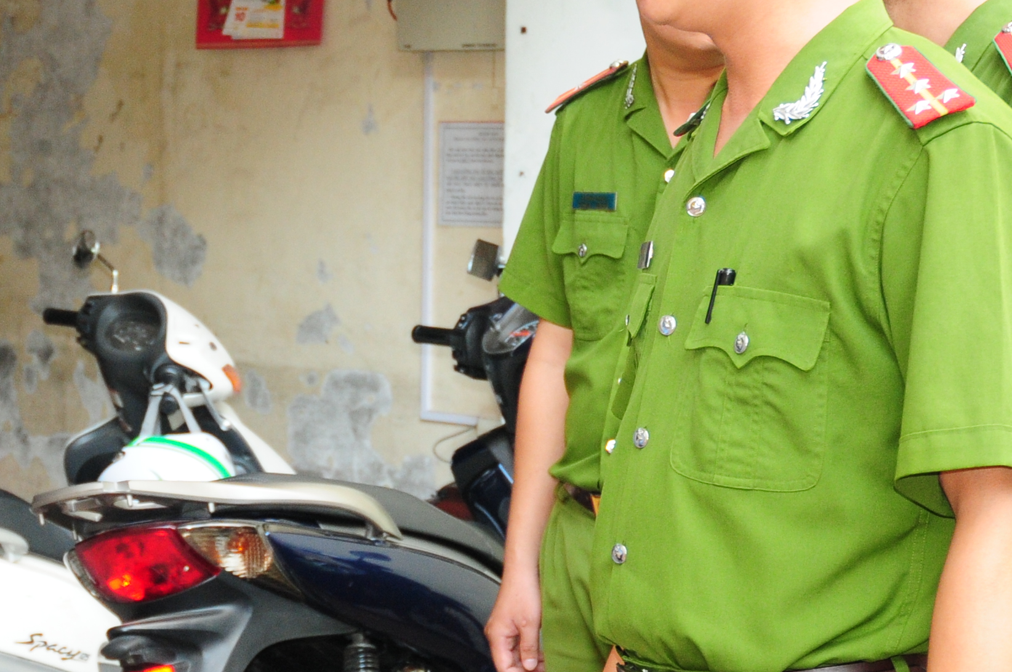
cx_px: 200
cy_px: 297
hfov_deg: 15.3
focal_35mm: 133
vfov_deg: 10.3
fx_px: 3734
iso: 640
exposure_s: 1/200
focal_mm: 34
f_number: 4
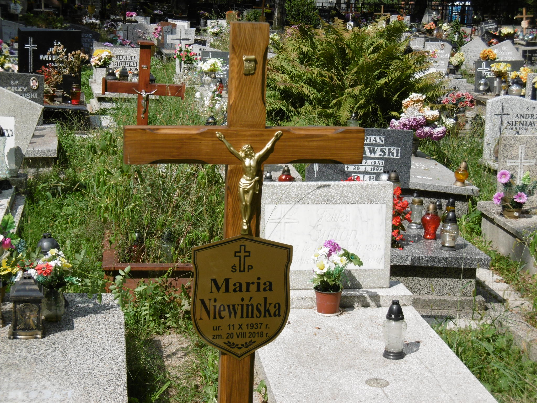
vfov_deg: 18.9
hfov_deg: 25.0
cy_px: 202
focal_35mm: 78
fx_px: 1210
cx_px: 268
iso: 100
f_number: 4.5
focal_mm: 14
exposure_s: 1/800
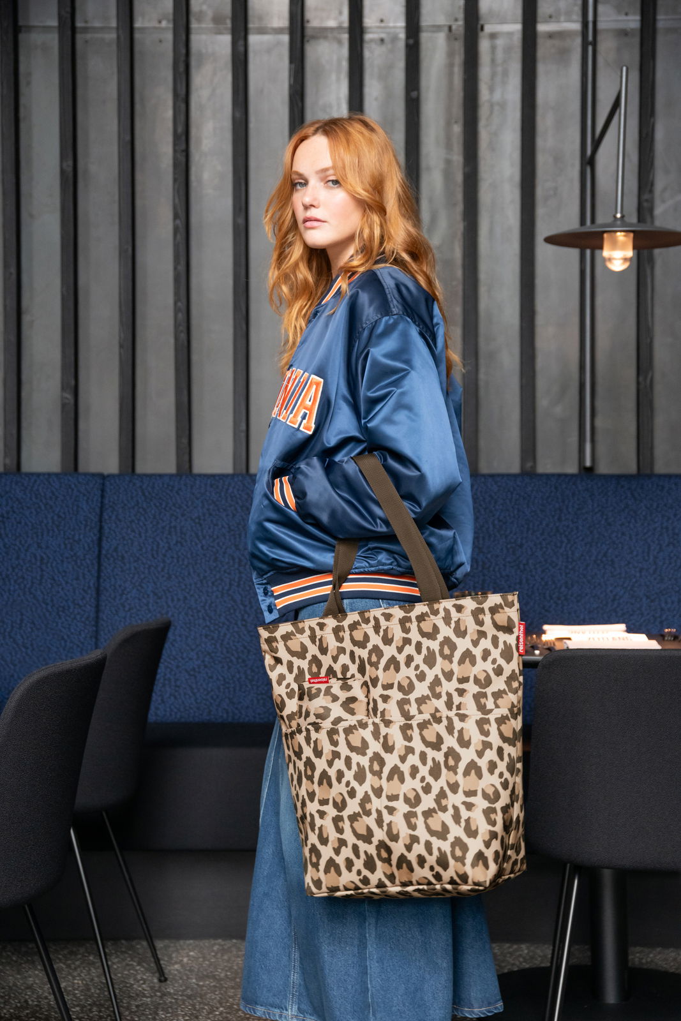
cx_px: 340
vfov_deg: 29.7
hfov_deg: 20.0
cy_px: 510
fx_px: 1929
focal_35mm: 68
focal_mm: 68
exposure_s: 1/160
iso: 1600
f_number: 5
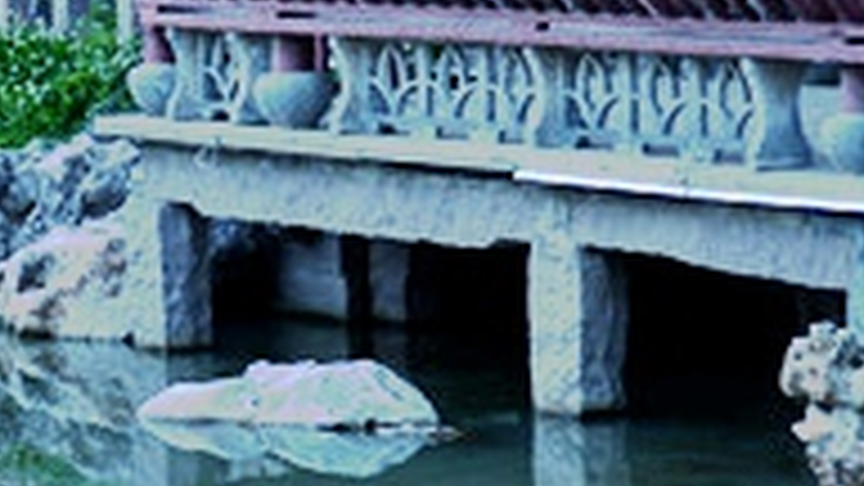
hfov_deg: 10.1
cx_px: -99
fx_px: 4811
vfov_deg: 5.8
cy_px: -106
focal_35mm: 210
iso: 200
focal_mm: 48
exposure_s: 1/15
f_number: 2.8
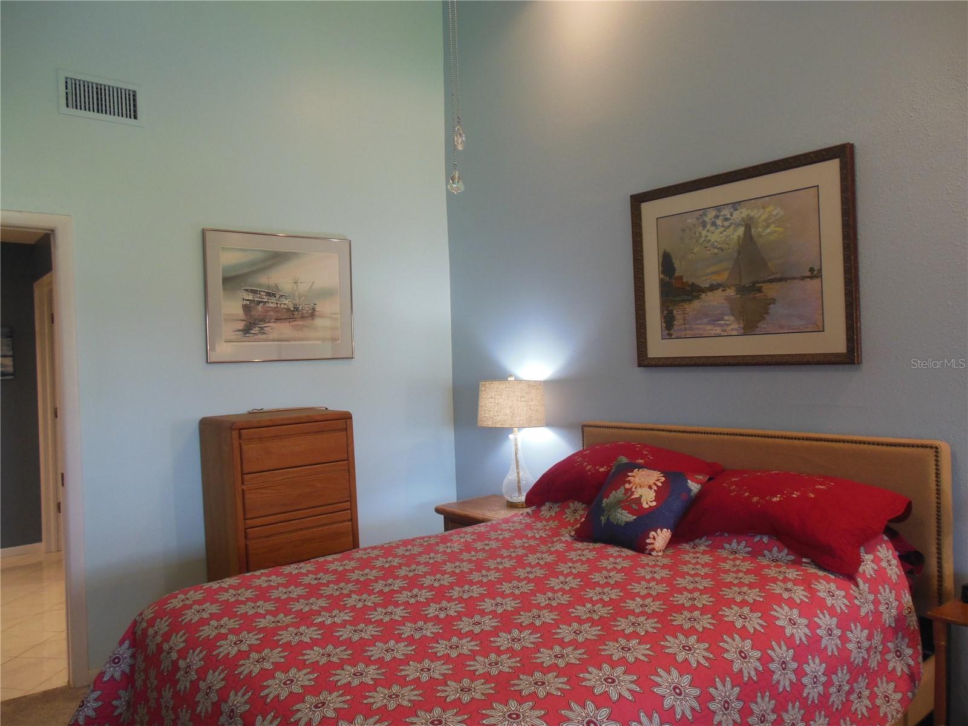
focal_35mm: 25
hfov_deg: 69.4
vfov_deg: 54.9
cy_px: 363
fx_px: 699
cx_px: 484
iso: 200
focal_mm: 4.5
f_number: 3.2
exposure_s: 1/30
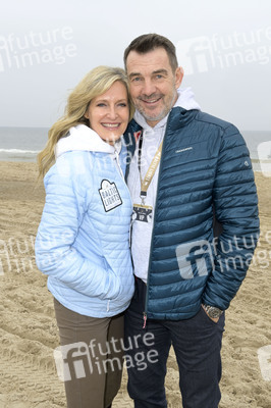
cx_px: 136
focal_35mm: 38
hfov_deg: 35.0
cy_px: 204
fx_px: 430
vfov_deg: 50.7
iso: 640
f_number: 9
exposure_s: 1/250
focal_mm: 38
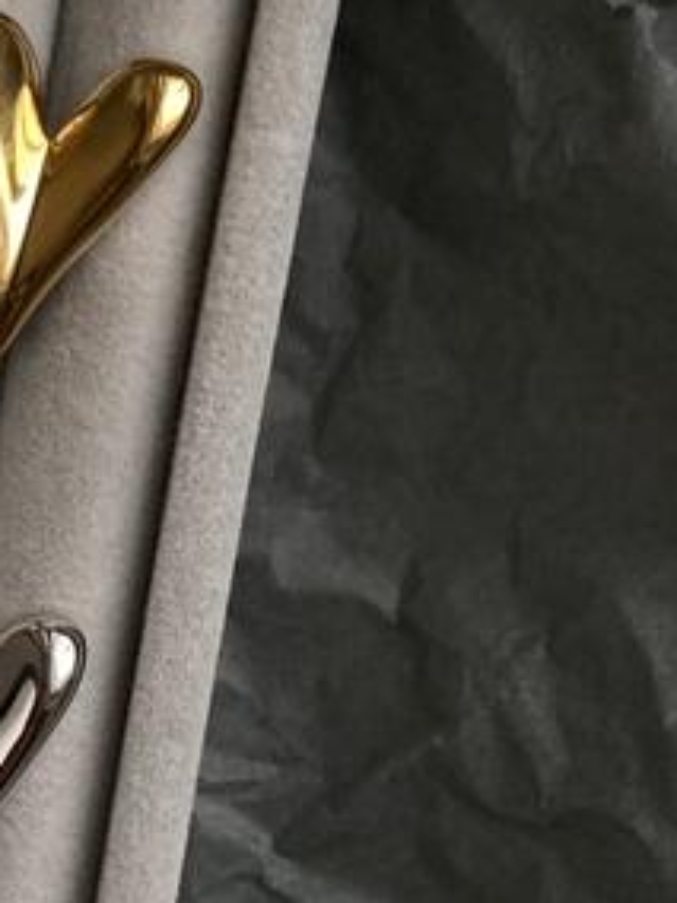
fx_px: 2634
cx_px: -54
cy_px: 579
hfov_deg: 14.3
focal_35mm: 101
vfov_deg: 19.4
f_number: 1.8
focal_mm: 3.99
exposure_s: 1/121
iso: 64
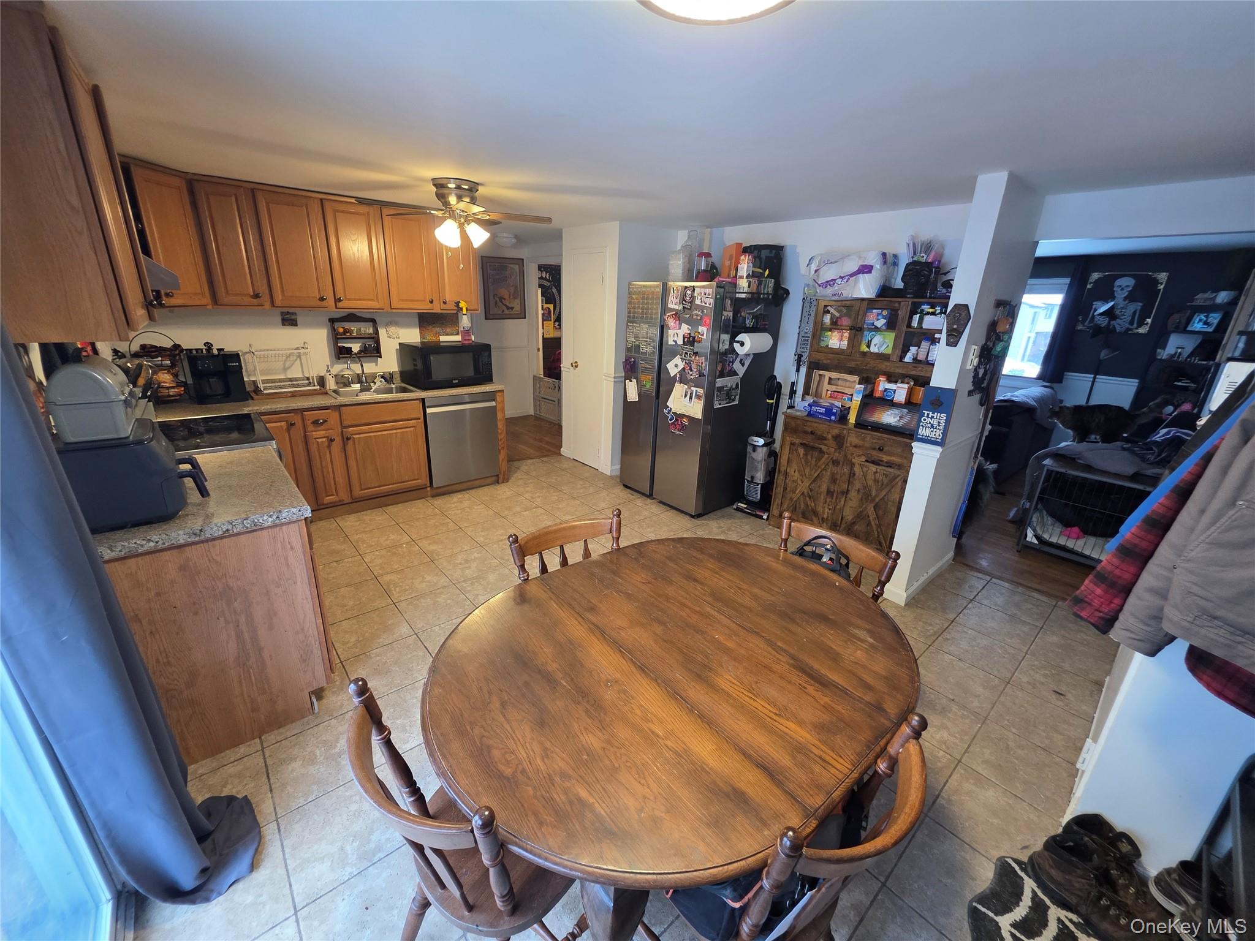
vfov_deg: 89.9
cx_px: 628
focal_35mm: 13
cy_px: 470
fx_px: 471
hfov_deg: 106.2
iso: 200
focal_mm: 2.2
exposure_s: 1/60
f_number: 1.9
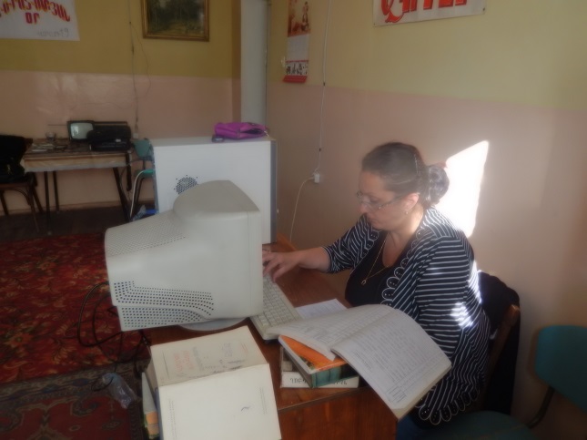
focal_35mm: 25
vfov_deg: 54.8
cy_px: 220
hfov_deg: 69.4
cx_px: 294
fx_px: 424
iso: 125
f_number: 3.4
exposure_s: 1/60
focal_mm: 4.5
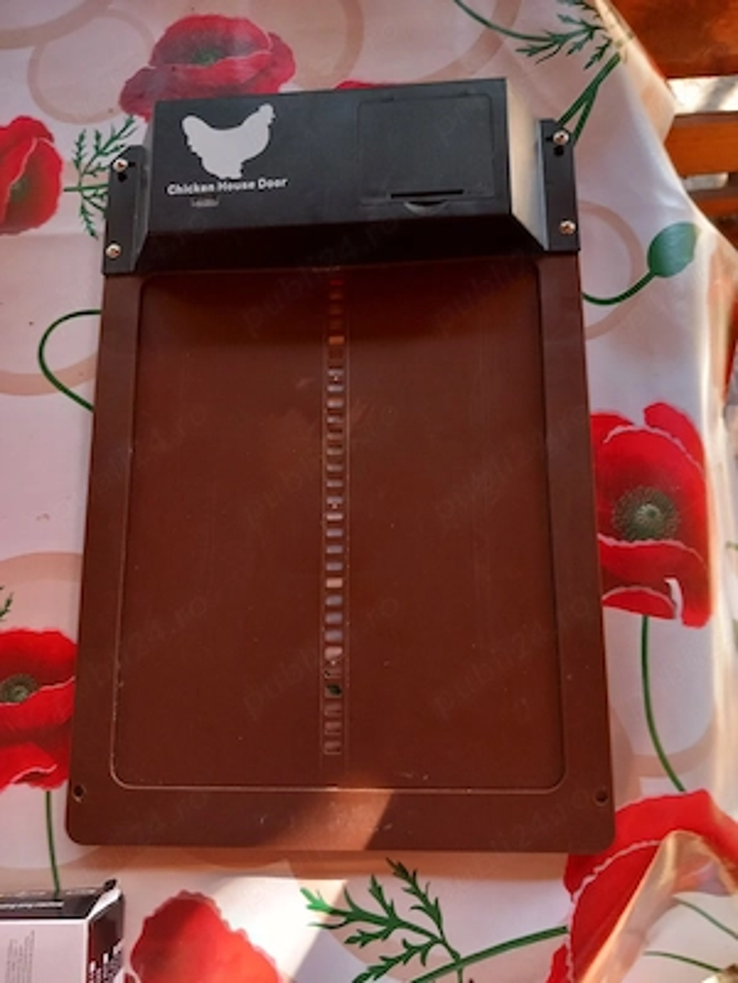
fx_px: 768
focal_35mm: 27
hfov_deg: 51.4
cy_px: 492
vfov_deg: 65.3
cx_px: 369
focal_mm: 4
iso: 160
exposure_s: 1/50
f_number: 1.8
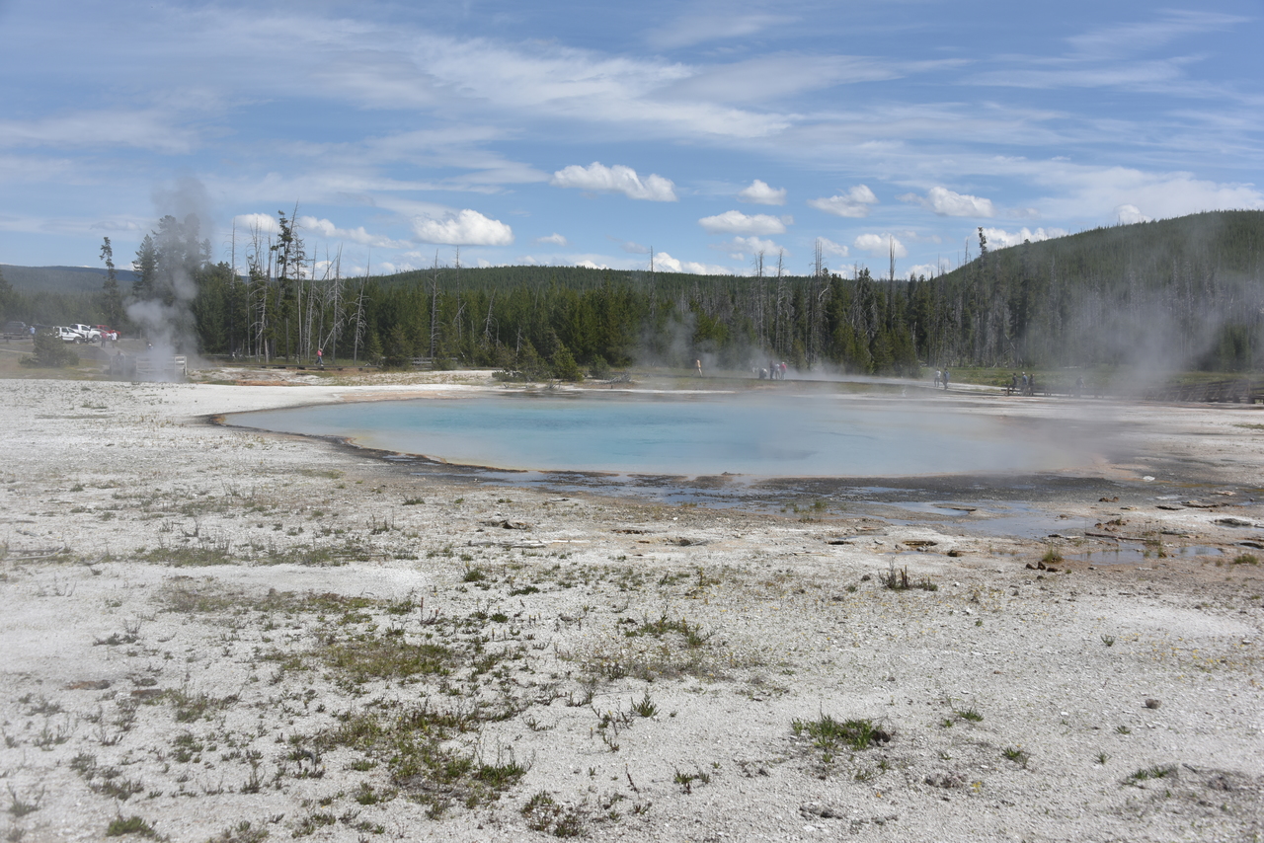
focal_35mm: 38
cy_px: 422
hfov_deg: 50.7
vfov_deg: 35.1
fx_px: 1334
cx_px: 632
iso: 100
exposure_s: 1/320
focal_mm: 38
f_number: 9
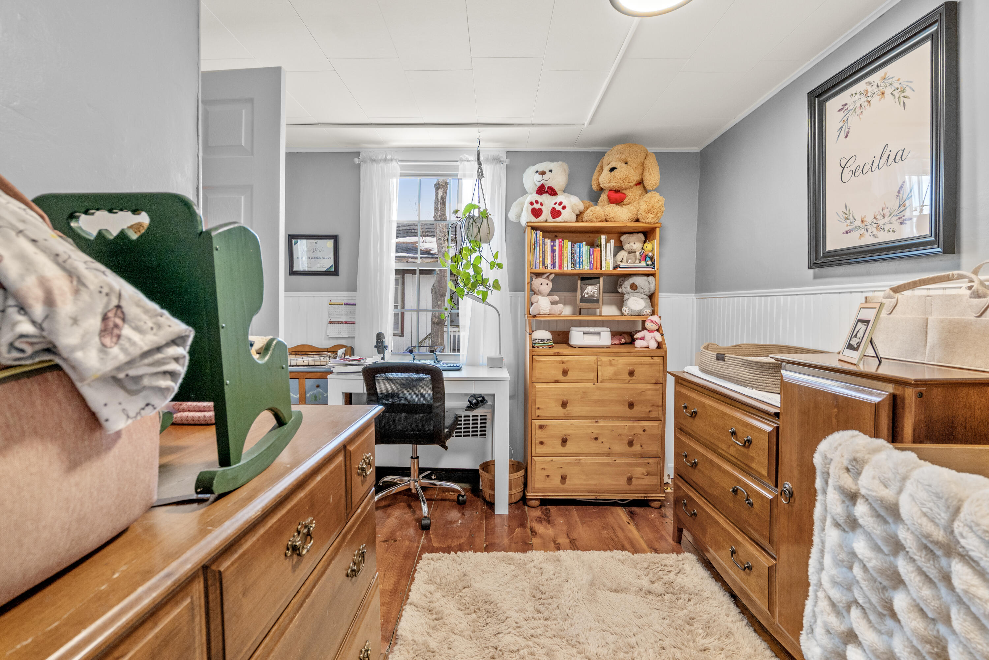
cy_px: 330
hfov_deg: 96.7
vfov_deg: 73.7
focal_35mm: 16
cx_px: 494
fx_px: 440
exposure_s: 1/10
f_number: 8
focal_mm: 16
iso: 640
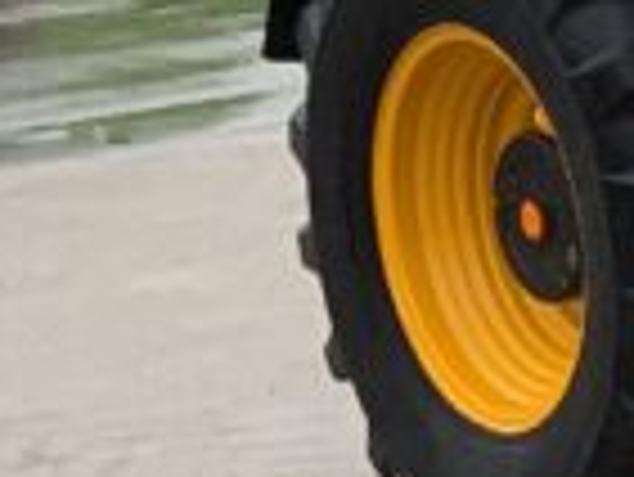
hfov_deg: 7.6
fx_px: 3849
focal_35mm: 210
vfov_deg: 7.0
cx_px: 2217
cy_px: -36
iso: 16
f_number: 1.8
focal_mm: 3
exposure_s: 1/185
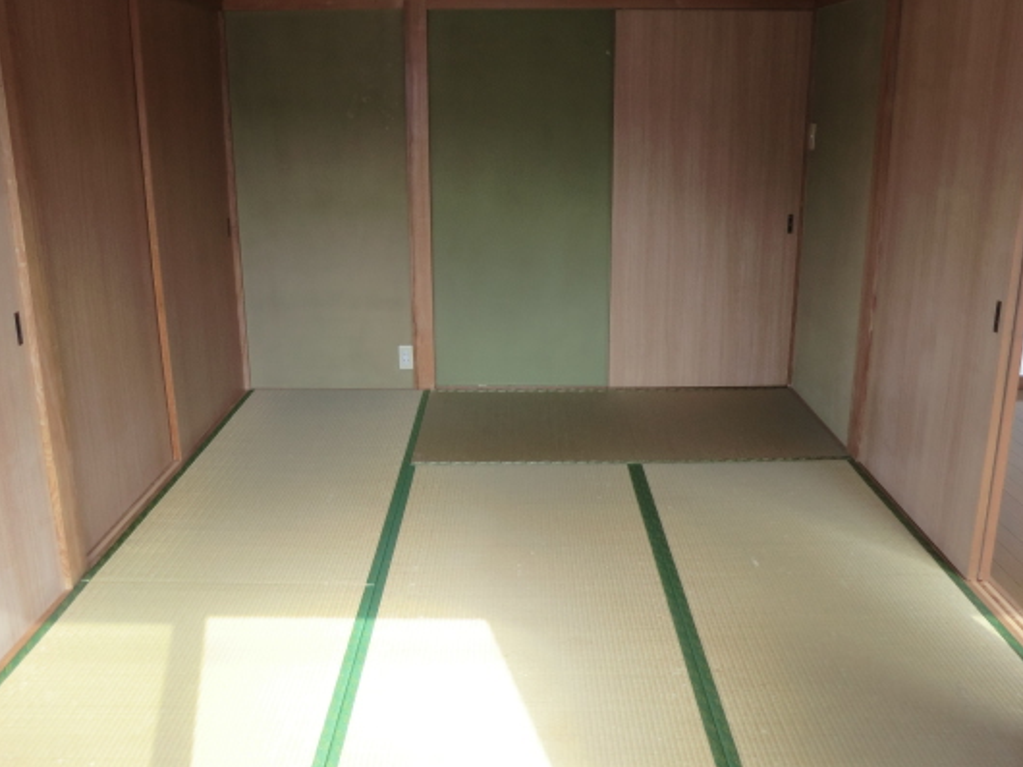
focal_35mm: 29
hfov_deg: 61.7
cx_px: 486
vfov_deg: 48.1
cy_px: 340
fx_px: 857
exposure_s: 1/80
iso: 80
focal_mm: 4.3
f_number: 3.2
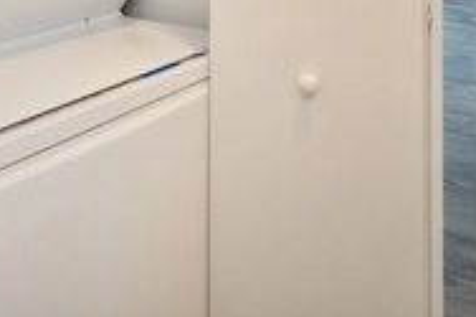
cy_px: -166
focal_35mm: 48
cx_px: 413
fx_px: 634
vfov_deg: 22.6
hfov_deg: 38.8
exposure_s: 1/5
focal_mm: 10
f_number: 10
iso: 200
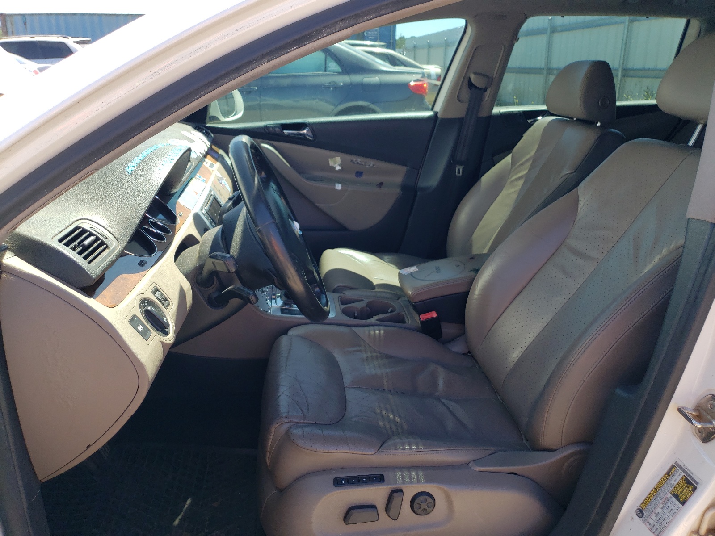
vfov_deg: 53.1
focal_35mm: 26
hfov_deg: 67.3
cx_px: 358
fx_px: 537
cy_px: 268
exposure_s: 1/588
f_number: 1.5
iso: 50
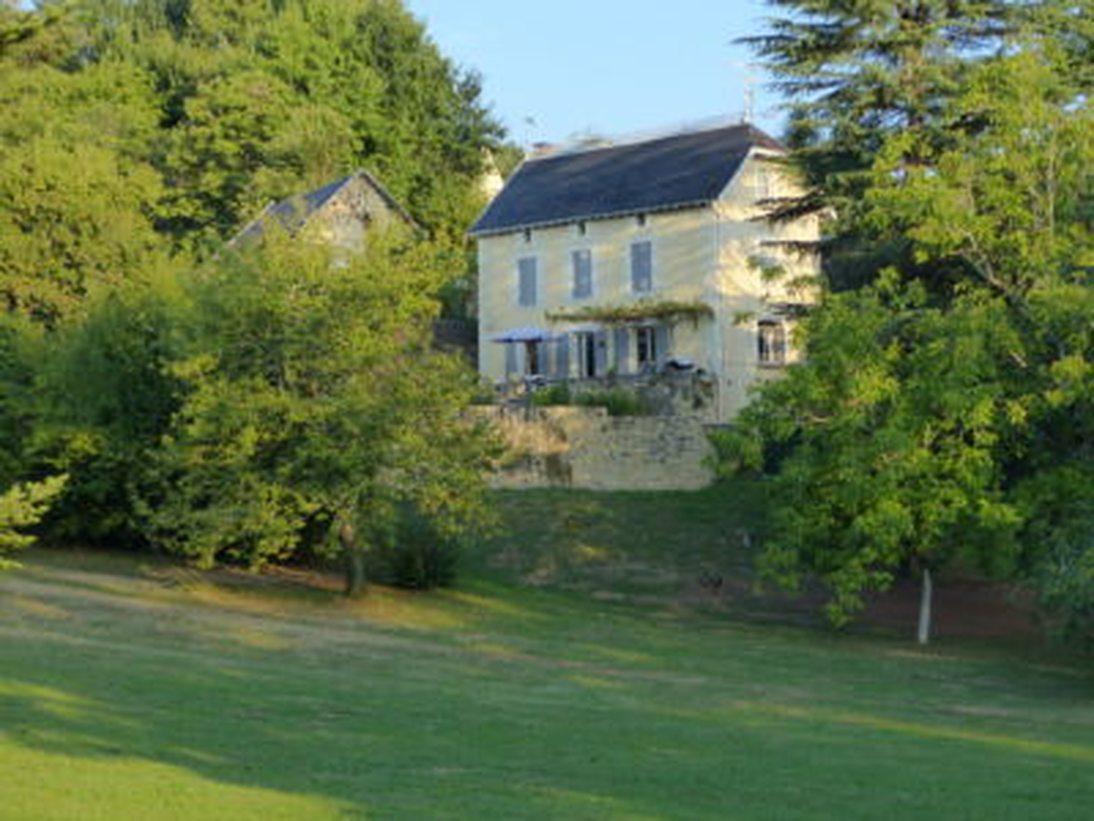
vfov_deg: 21.3
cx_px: 547
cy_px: 410
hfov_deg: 28.2
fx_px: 2181
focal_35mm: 69
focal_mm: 12.5
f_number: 2.8
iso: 200
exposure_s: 1/640
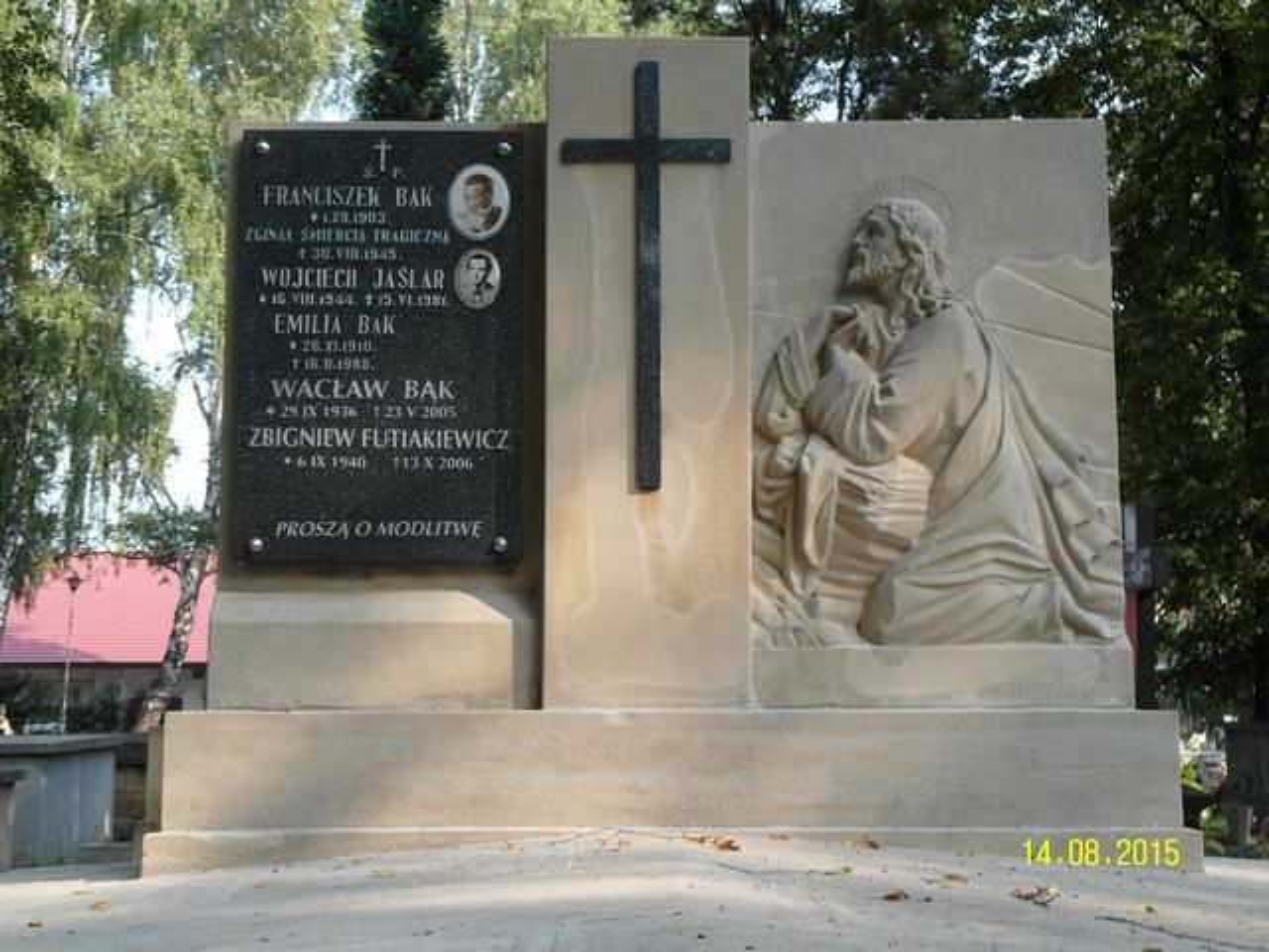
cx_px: 634
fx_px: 1796
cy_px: 476
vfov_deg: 29.7
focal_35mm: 49
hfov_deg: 38.9
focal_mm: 10.6
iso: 80
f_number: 4
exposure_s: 1/180
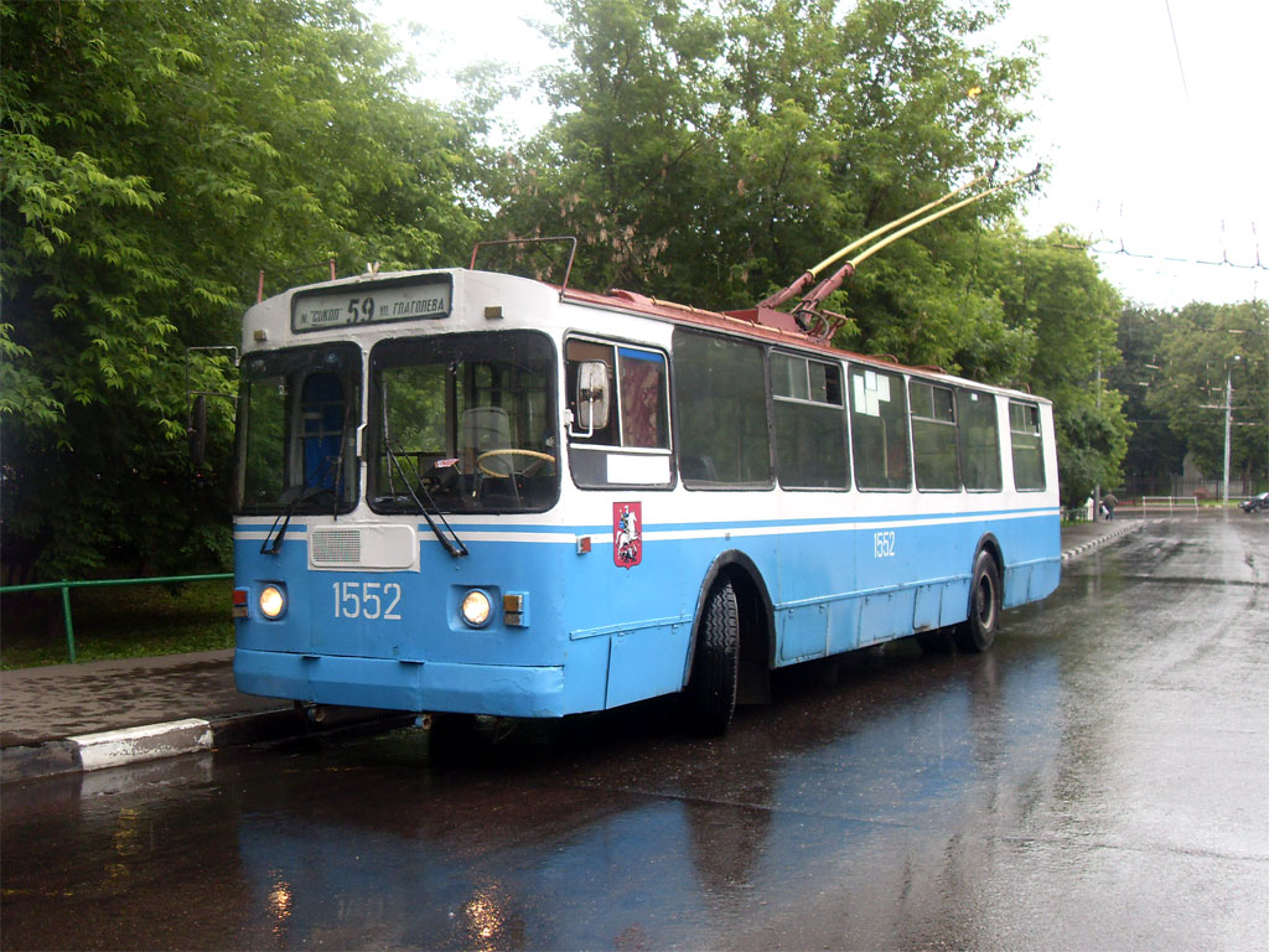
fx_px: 1356
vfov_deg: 38.7
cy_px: 476
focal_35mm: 37
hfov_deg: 50.1
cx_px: 634
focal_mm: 6.3
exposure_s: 1/180
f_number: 2.8
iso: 80
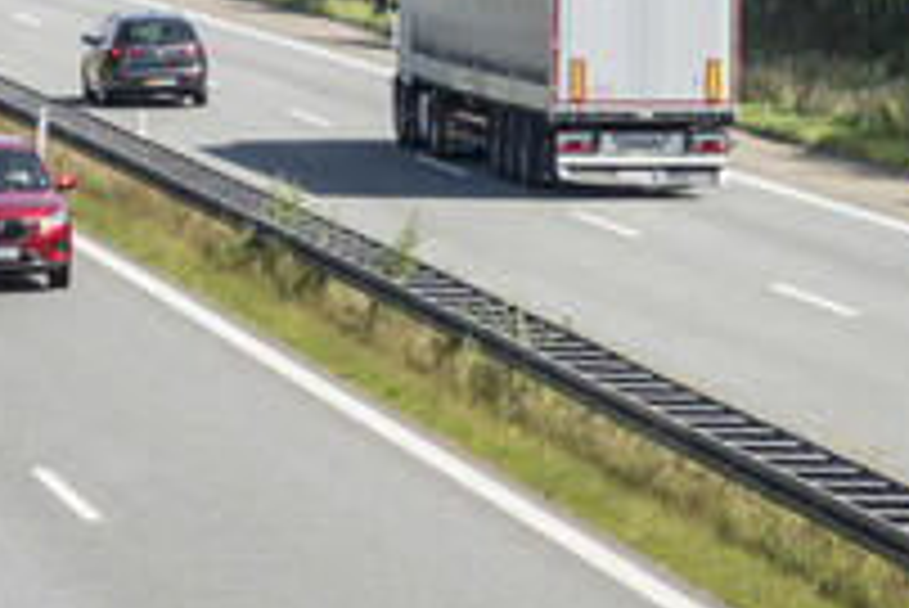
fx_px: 9349
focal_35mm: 370
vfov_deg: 3.7
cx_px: 556
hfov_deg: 5.6
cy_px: 133
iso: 125
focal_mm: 56.49
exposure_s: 1/1600
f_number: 3.2
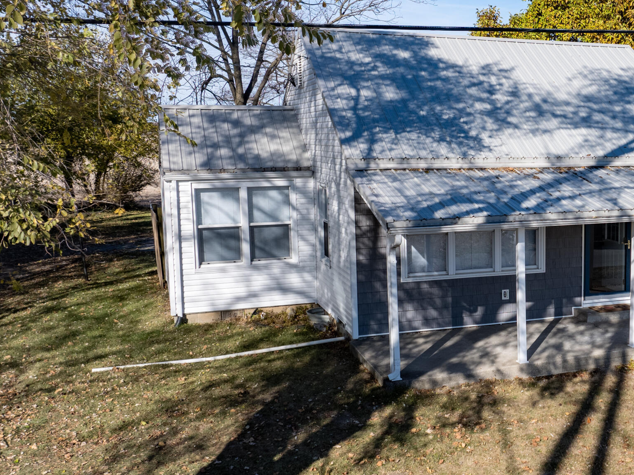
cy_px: 266
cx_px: 570
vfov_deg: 30.8
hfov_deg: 37.8
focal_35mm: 47
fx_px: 860
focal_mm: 12.29
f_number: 2.8
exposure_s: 1/3200
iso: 140
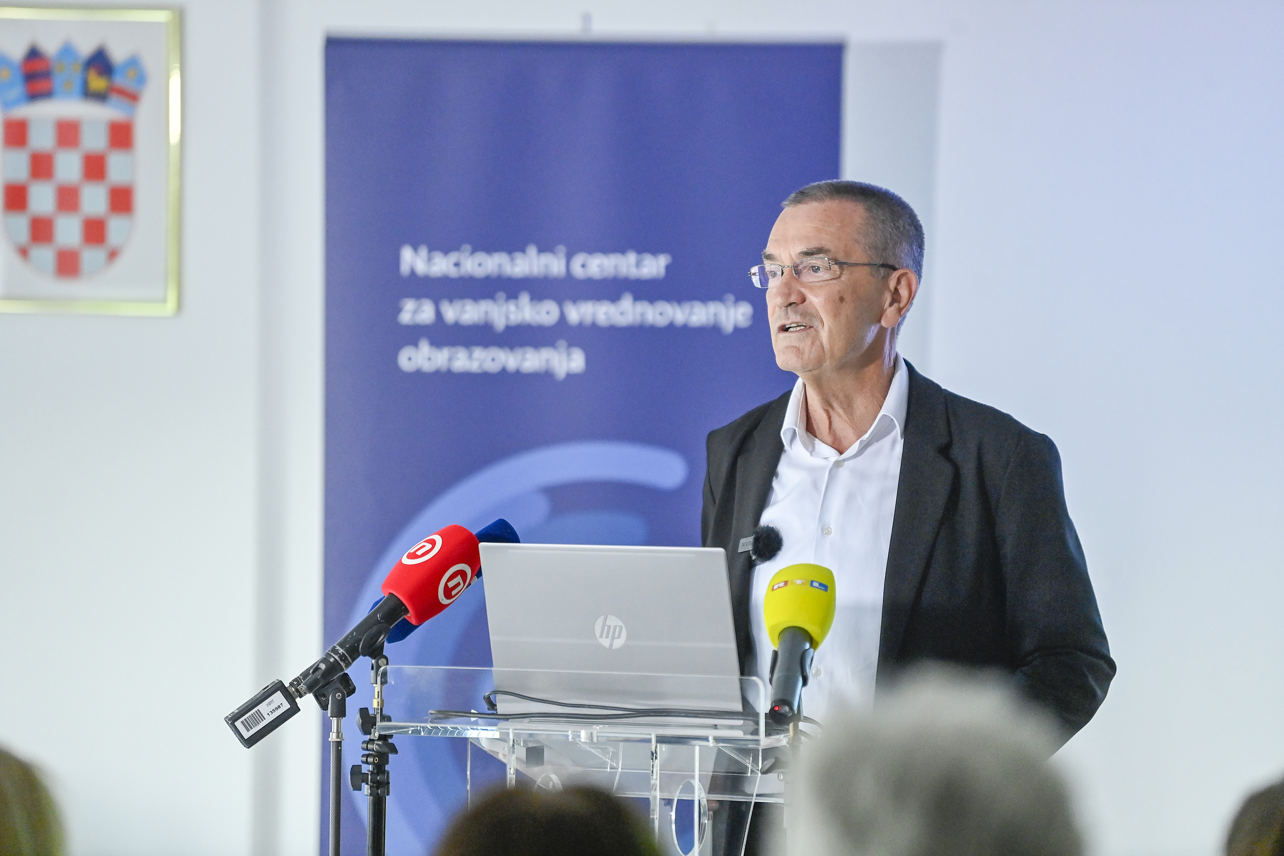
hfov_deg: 11.7
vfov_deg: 7.8
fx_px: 6241
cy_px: 428
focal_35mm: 175
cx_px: 642
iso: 4000
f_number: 2.8
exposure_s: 1/400
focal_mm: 175
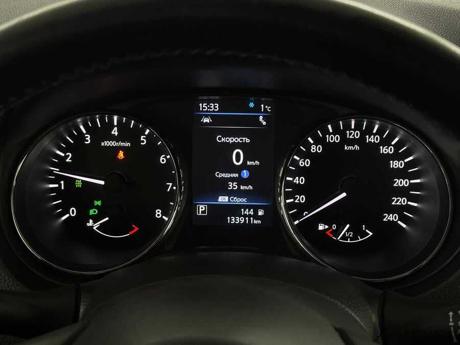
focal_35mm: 48
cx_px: 230
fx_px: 638
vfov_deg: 30.3
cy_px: 172
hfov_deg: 39.7
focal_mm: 6.86
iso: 200
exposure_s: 1/50
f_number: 1.78
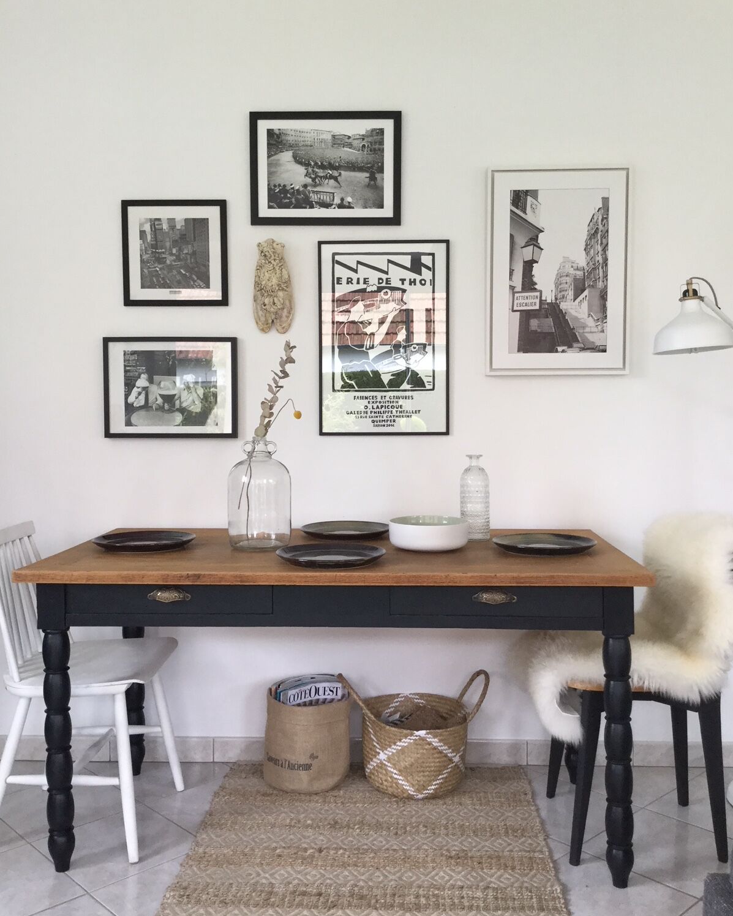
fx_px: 895
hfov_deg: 44.5
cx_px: 365
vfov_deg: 54.2
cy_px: 440
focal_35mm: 33
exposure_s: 1/33
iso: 40
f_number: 2.4
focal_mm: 3.3
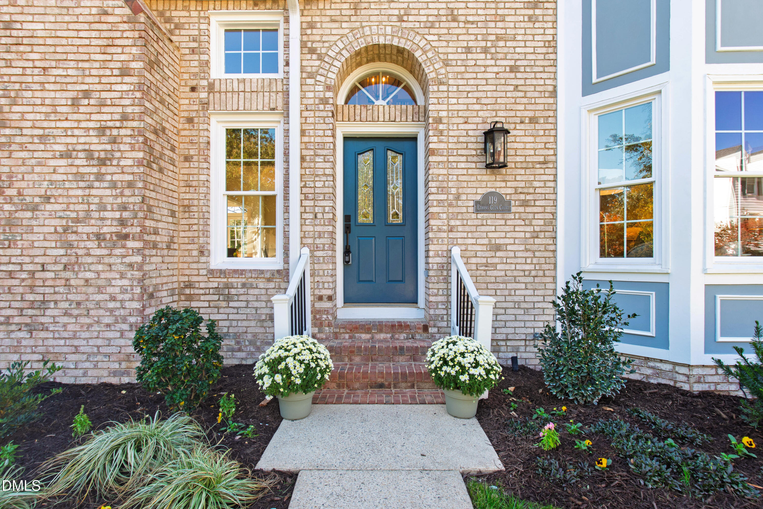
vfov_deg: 72.1
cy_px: 254
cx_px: 382
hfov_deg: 95.0
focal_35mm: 16
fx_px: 350
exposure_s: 1/30
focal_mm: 11
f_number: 8
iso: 100
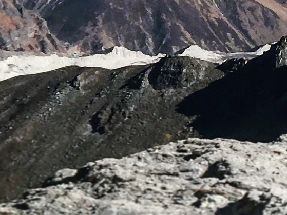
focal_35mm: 209
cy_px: 23
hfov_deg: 8.9
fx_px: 1732
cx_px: -309
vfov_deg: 7.1
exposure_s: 1/2404
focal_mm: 4.15
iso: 25
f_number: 2.2
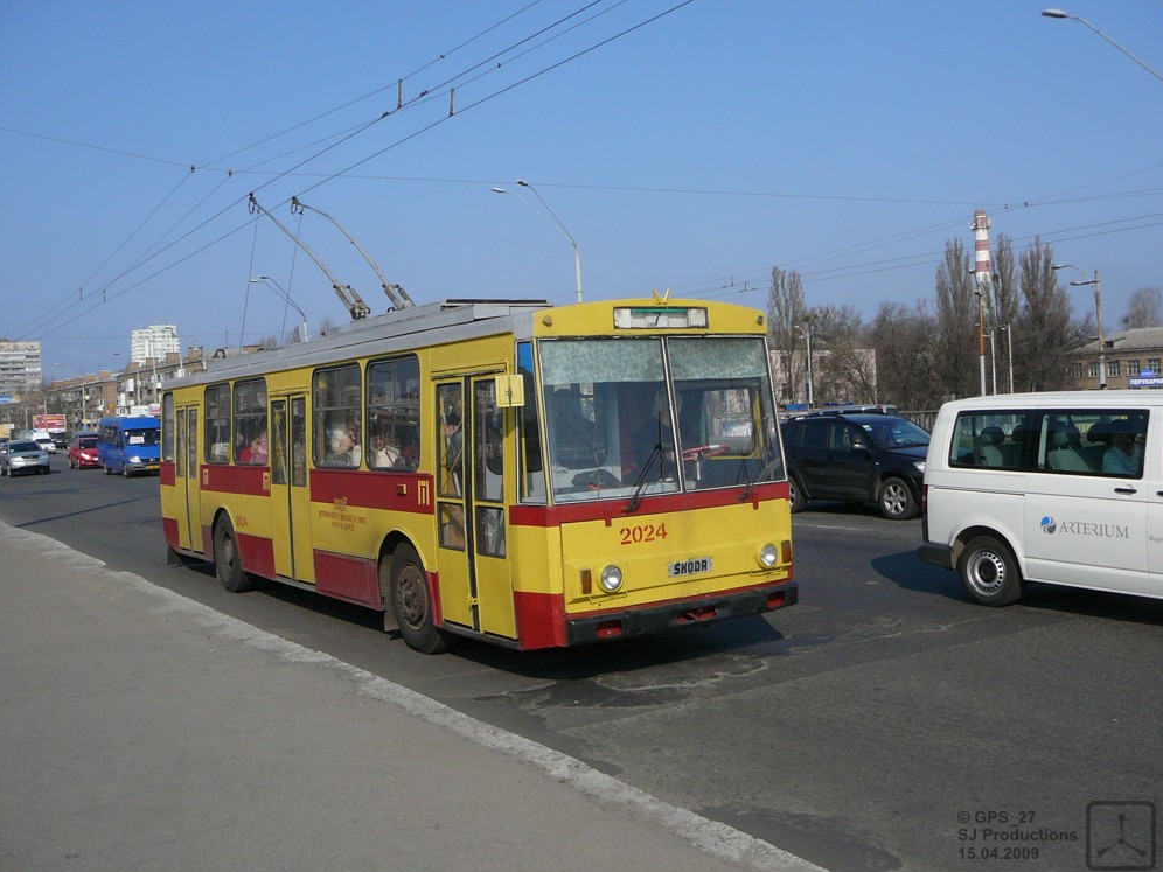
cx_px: 574
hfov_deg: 51.4
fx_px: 1209
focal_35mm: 36
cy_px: 438
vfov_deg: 39.7
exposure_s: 1/800
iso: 100
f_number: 5
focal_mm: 5.2
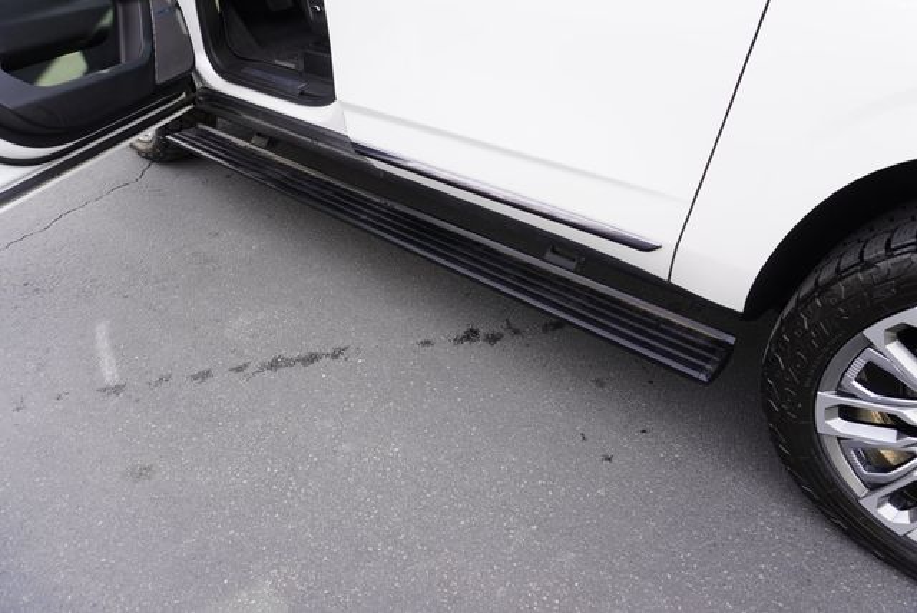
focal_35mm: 24
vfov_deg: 53.2
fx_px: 612
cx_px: 458
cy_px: 306
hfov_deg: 73.7
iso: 100
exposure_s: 1/80
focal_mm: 16
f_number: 5
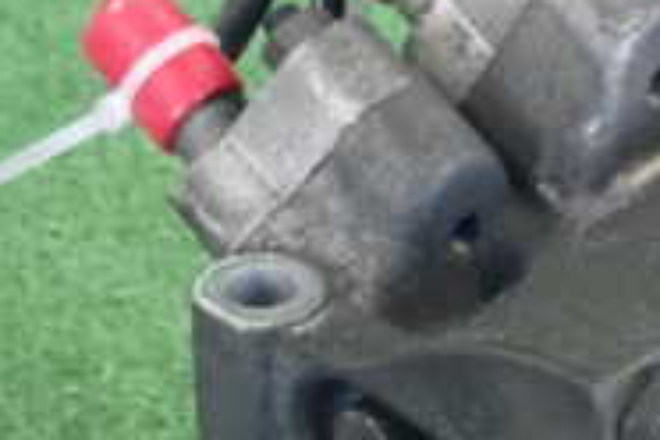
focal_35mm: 178
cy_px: 444
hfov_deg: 11.2
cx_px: 887
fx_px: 3263
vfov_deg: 7.7
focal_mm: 9.61
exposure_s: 1/50
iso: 2500
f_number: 3.4
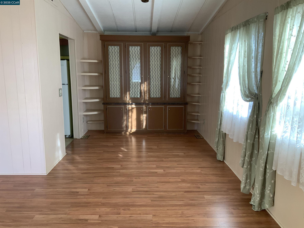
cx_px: 152
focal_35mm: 29
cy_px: 114
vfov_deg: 48.2
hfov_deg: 61.7
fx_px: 255
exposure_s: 1/60
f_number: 1.8
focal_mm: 3
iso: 80
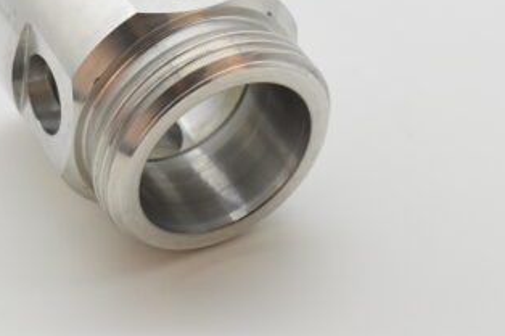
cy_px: 18
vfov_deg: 10.3
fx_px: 1851
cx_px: 191
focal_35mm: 132
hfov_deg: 15.5
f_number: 8
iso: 1600
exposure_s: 1/1600
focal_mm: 46
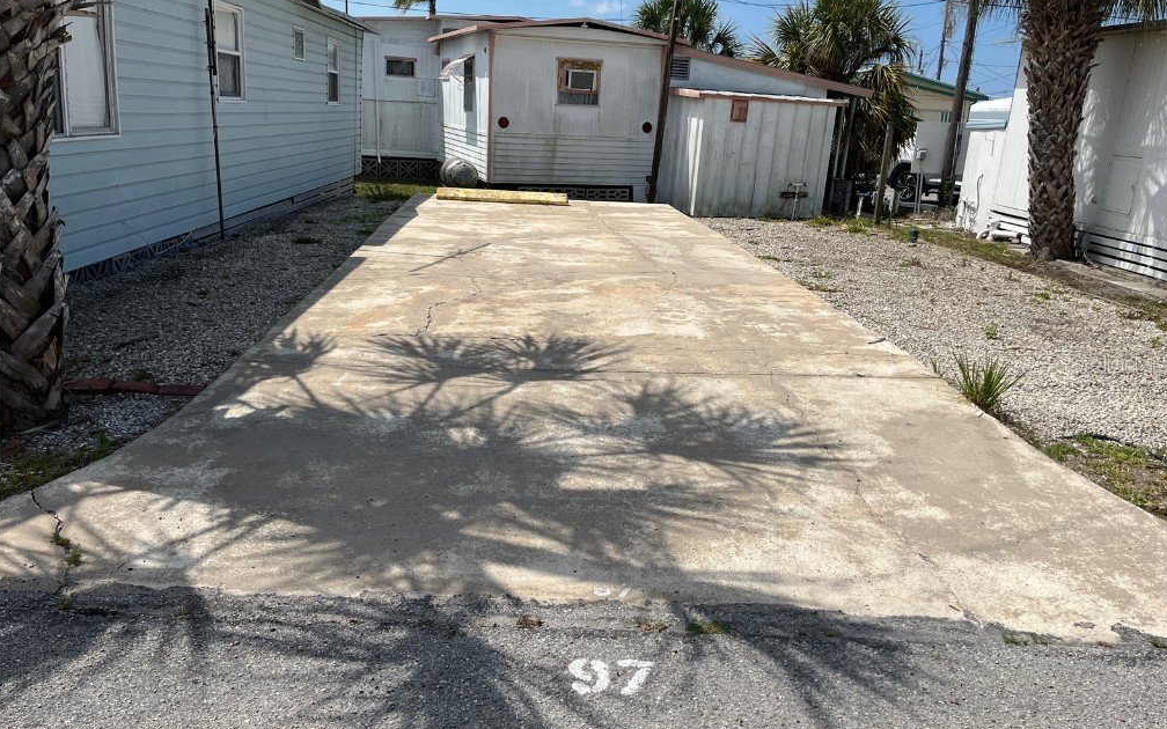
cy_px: 363
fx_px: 891
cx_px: 587
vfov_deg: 44.5
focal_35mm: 28
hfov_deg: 66.5
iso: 50
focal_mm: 5.1
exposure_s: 1/6897
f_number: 1.6
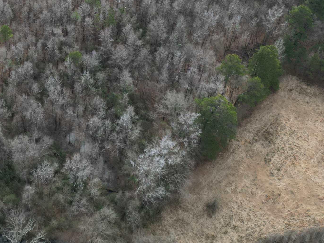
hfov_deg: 33.9
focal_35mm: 54
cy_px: -30
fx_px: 505
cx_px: 41
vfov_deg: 25.0
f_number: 1.7
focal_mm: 6.72
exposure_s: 1/1250
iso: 130
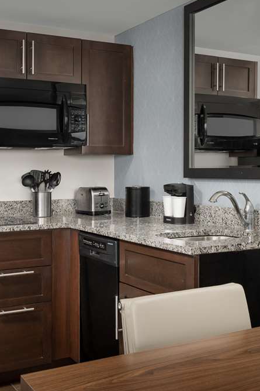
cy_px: 192
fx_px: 531
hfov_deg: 27.5
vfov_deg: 40.4
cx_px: 107
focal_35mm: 49
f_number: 11
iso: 400
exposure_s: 1/250
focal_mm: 32
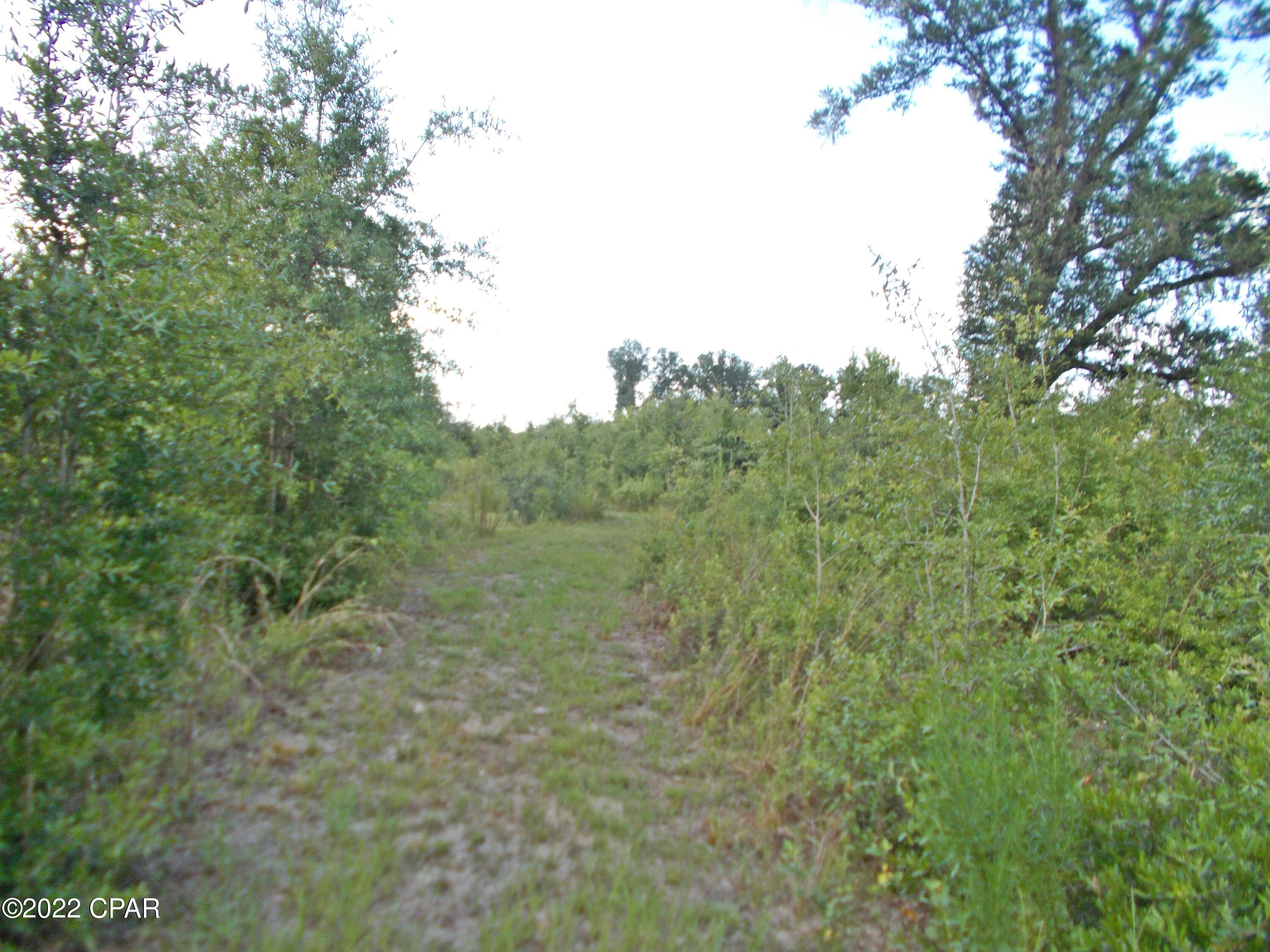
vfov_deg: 53.1
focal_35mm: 26
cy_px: 476
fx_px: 954
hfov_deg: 67.3
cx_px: 635
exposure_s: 1/160
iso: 80
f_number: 3.2
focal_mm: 4.6
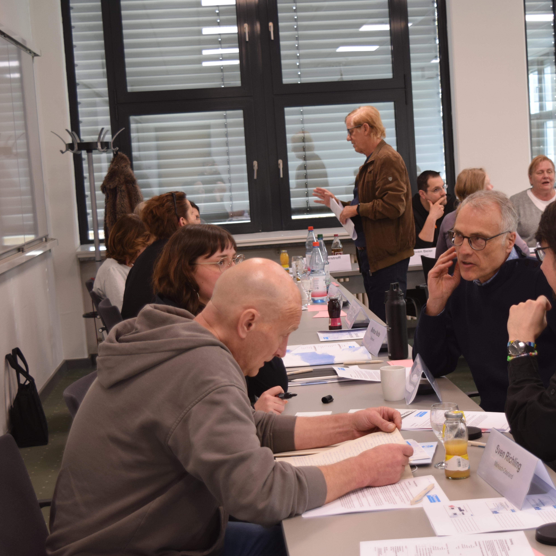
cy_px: 279
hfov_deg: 25.9
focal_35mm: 66
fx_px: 1199
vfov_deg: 26.1
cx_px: 375
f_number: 4.5
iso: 450
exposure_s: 1/60
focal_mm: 34
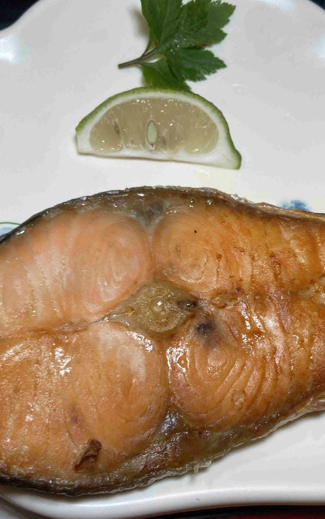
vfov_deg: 52.7
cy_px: 260
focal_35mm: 37
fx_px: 524
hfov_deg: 34.4
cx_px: 165
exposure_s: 1/120
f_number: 1.8
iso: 50
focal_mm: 4.25
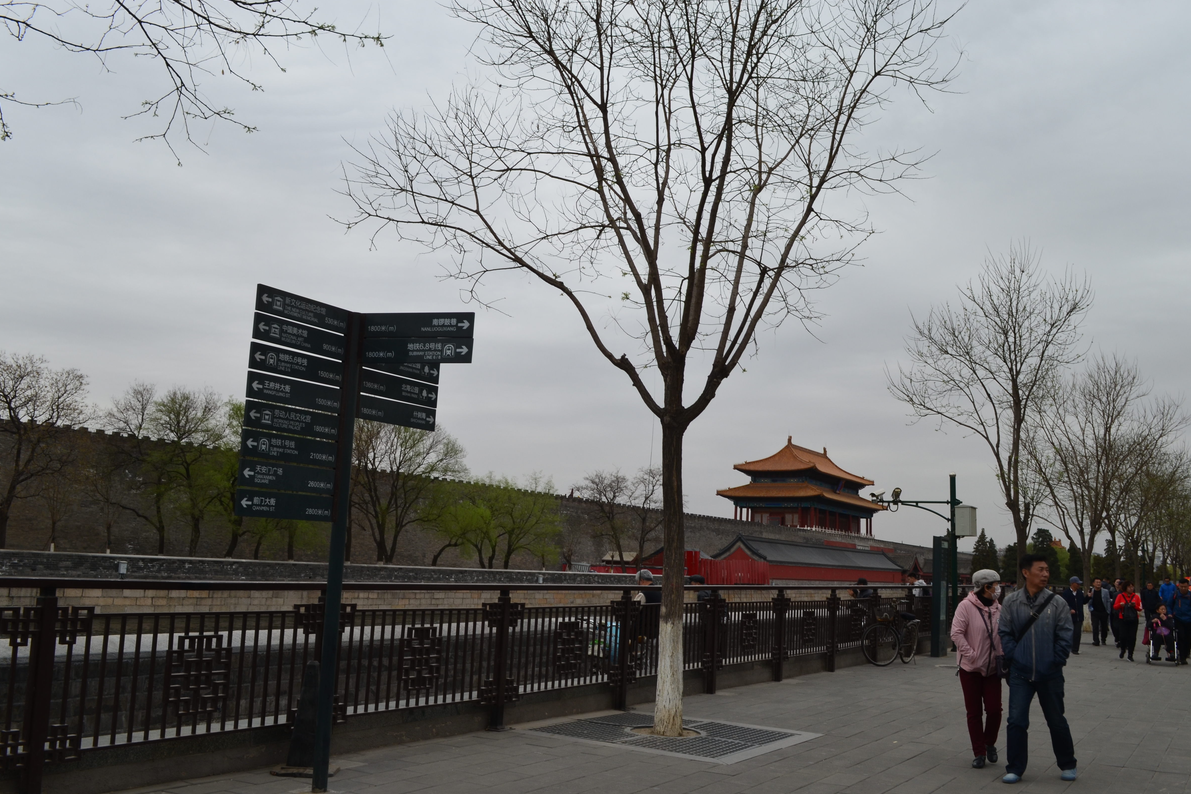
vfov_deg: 38.9
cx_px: 604
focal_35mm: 34
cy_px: 402
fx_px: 1125
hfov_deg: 55.8
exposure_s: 1/125
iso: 200
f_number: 11
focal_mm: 22
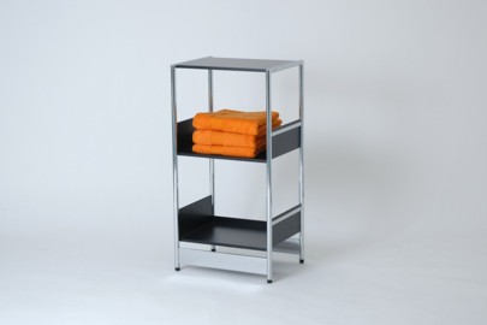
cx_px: 244
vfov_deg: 19.7
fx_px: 933
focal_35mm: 69
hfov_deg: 29.2
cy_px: 162
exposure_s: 1/13
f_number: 5
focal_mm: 46
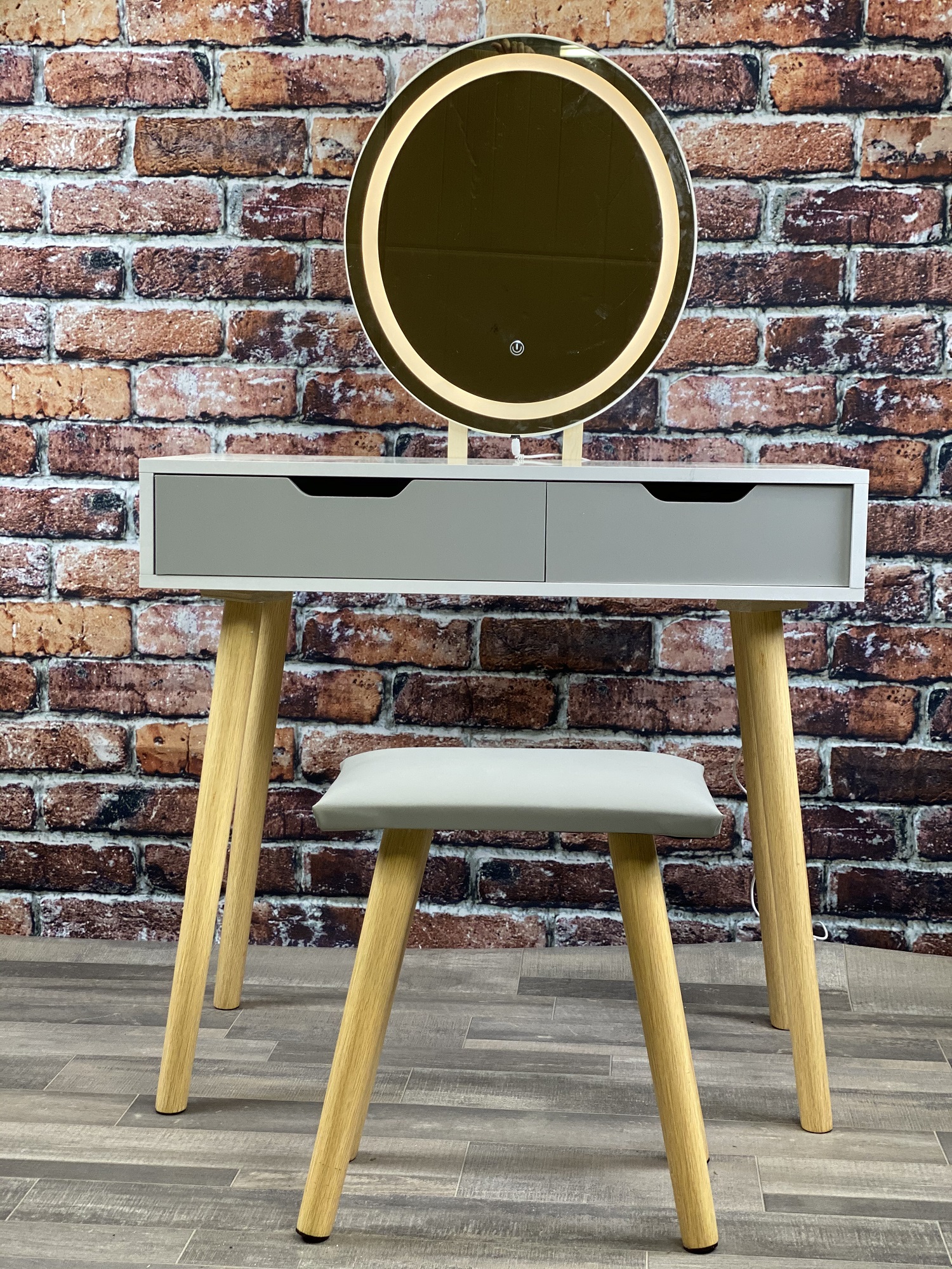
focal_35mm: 52
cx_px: 476
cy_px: 634
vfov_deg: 36.8
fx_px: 1907
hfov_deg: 28.0
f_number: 2
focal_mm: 6
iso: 100
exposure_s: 1/120
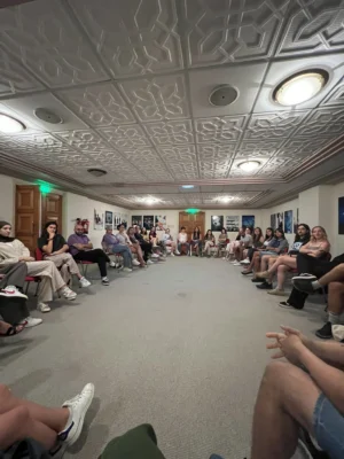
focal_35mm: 13
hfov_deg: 89.9
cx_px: 172
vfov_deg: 106.2
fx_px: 172
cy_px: 230
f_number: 1.8
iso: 1000
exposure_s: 1/50
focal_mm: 1.57
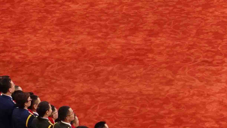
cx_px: 356
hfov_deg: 10.3
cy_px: -108
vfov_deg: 5.9
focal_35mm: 201
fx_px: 1210
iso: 640
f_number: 2.8
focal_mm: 16.29
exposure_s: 1/50
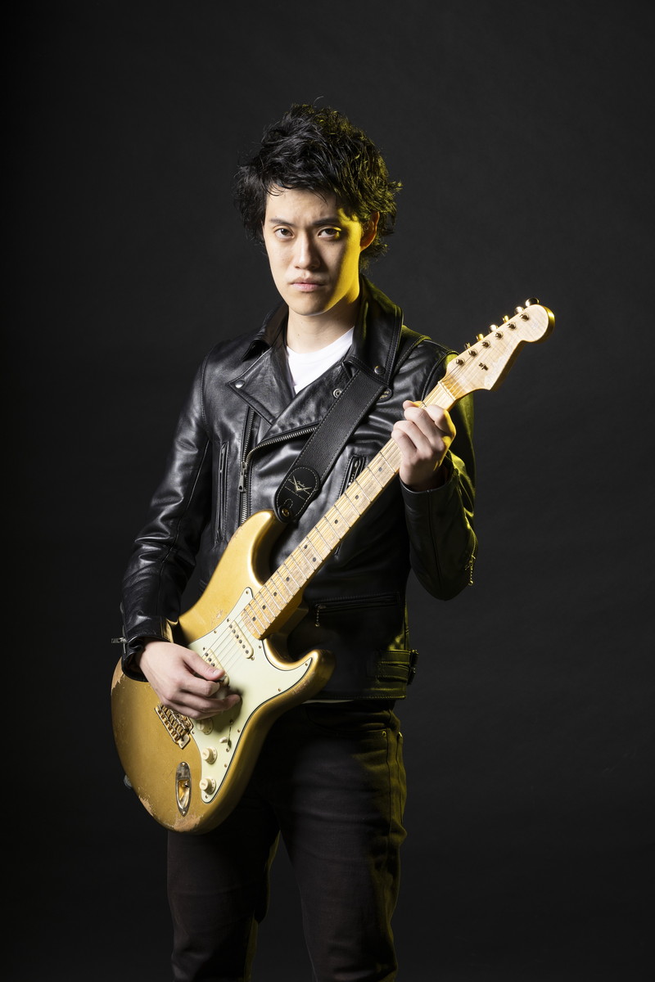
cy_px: 491
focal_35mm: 87
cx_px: 328
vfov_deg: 23.4
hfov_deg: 15.7
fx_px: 2374
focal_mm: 87
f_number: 9
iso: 100
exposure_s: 1/125
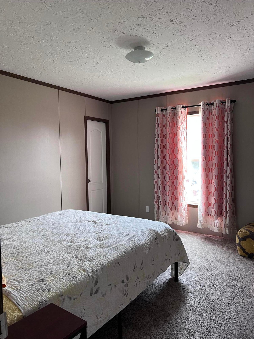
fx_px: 254
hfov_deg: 53.1
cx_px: 127
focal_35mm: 26
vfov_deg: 67.3
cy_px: 170
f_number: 1.5
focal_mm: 5.7
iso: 125
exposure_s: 1/78
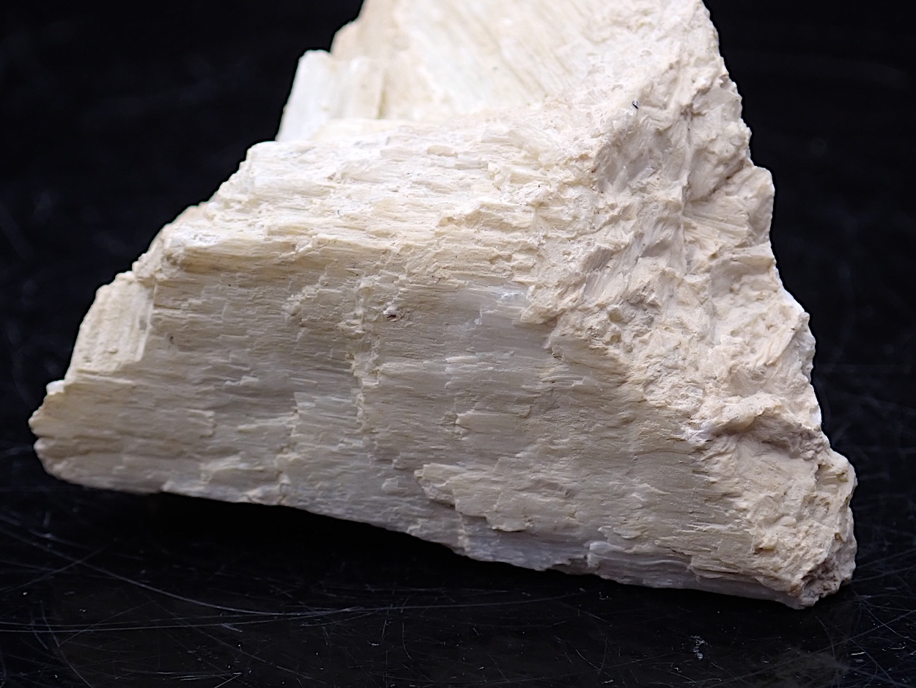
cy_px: 344
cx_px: 458
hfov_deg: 19.6
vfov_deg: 14.8
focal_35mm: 100
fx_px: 2647
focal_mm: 18
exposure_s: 1/100
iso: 200
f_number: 4.9
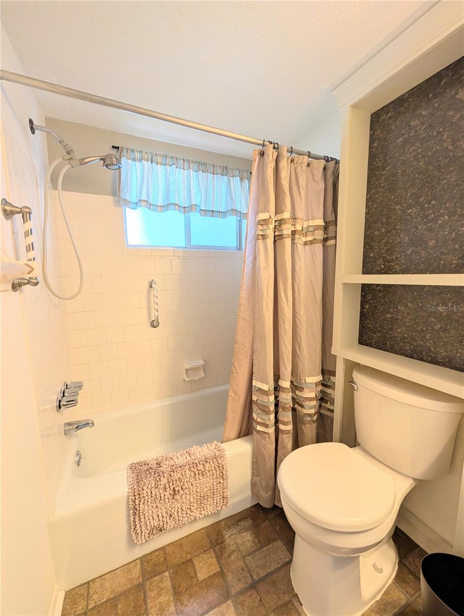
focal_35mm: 12
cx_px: 232
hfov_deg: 94.6
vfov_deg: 110.5
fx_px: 214
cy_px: 308
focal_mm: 2.02
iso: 71
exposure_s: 1/60
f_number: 1.7
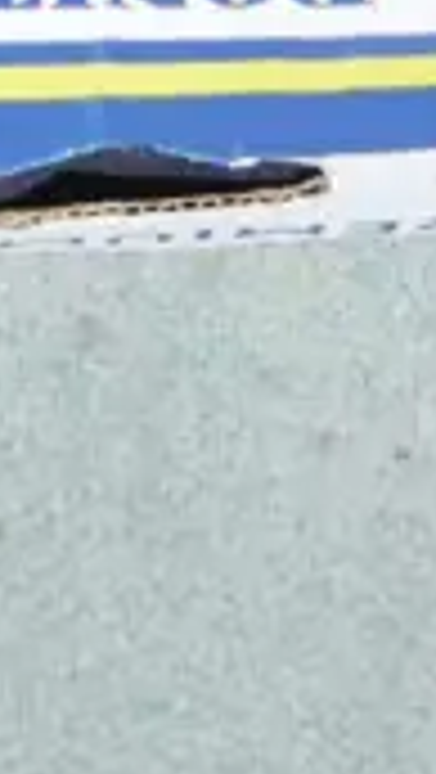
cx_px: -110
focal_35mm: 195
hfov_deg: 6.2
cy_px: -1282
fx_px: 4000
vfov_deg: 9.4
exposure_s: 1/60
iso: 1000
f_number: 3.6
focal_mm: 15
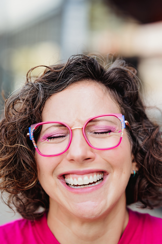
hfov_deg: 16.0
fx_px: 575
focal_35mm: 85
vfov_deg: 23.9
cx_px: 81
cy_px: 122
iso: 200
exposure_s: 1/640
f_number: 2.8
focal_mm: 85
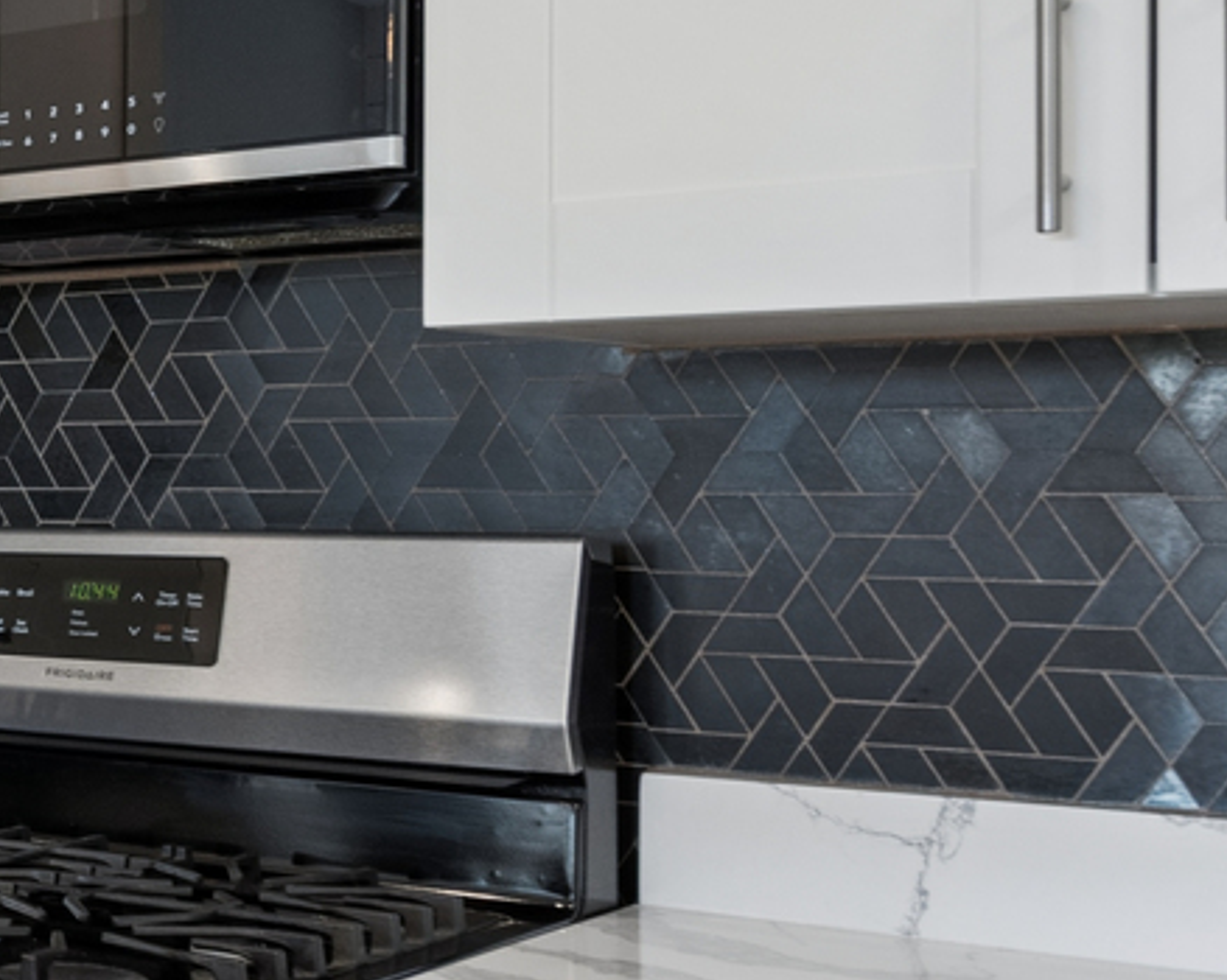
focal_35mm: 66
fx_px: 2396
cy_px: 524
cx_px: -768
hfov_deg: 22.0
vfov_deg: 23.1
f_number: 8
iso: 400
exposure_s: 1/30
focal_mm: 19
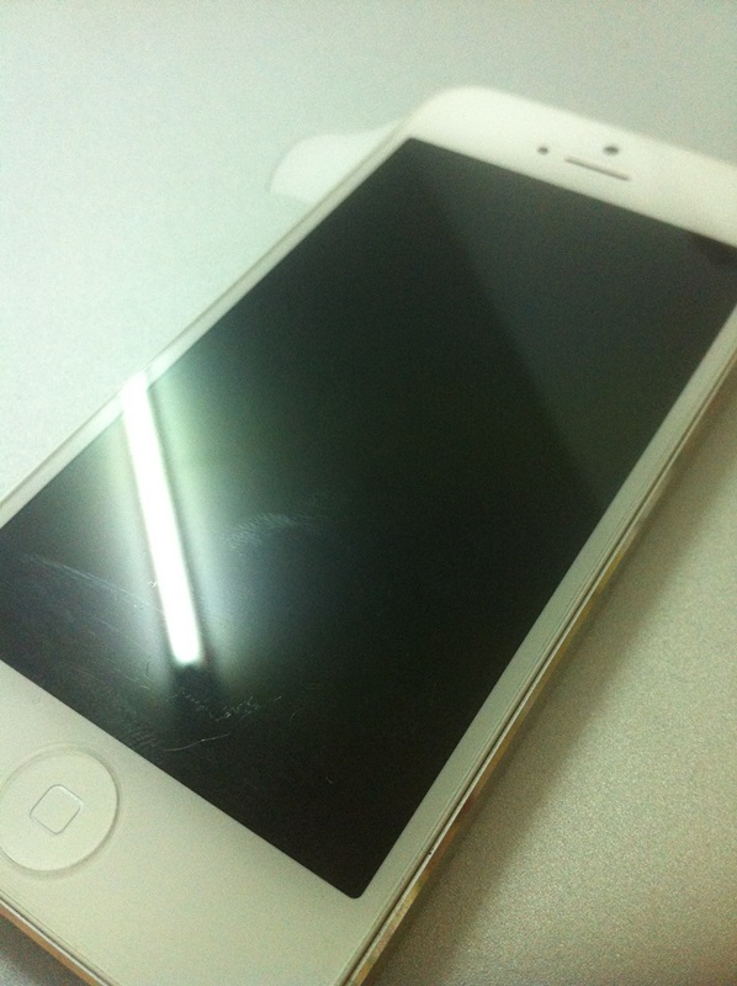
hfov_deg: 40.6
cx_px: 368
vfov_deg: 52.7
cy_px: 493
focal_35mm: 35
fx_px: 996
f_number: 2.8
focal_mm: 3.85
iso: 250
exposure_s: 1/17
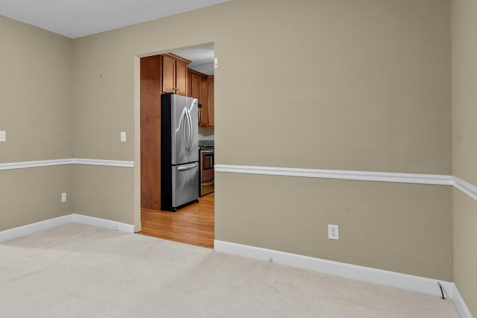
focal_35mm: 25
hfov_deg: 65.9
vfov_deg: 51.1
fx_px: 331
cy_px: 135
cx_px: 105
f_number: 8
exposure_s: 1/2.5
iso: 400
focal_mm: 16
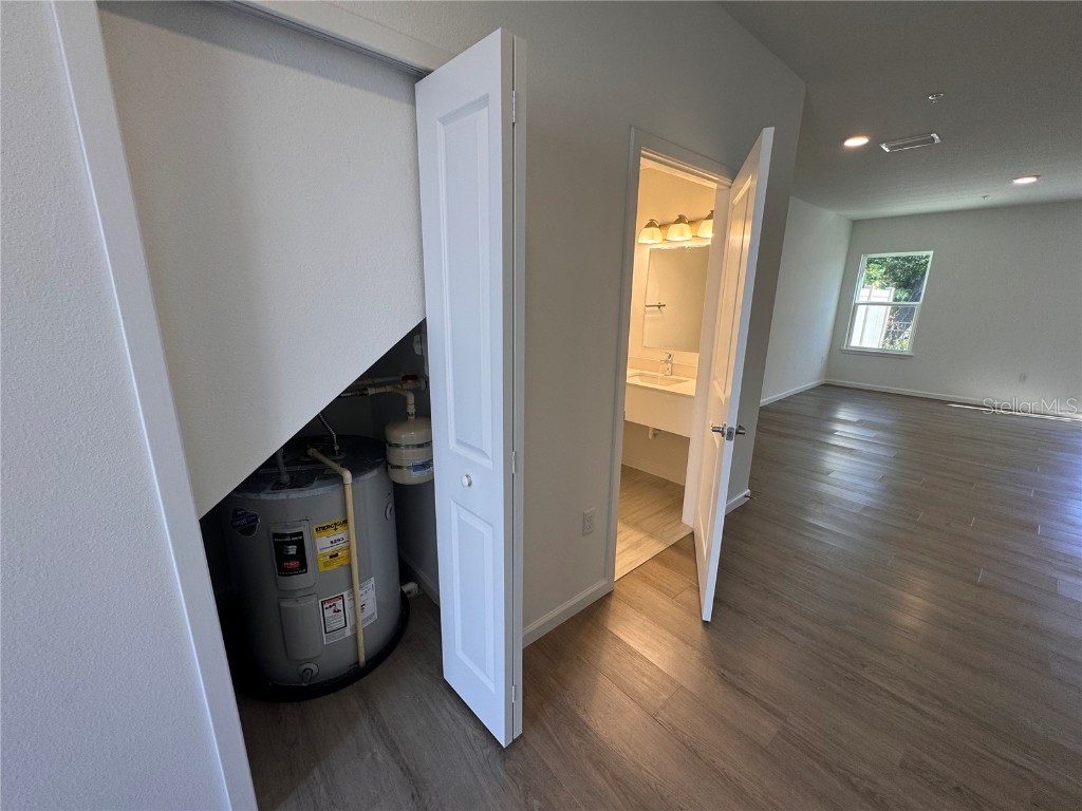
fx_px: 438
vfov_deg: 85.7
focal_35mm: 14
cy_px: 406
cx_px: 541
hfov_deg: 102.1
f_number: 2.2
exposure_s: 1/120
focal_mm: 2.22
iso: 64
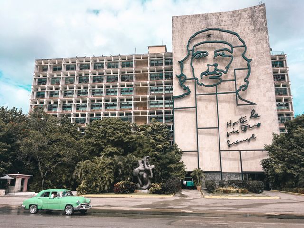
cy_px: 114
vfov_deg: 48.2
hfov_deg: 61.7
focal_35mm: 29
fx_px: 255
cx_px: 152
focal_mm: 4.15
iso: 25
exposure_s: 1/2200
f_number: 2.2
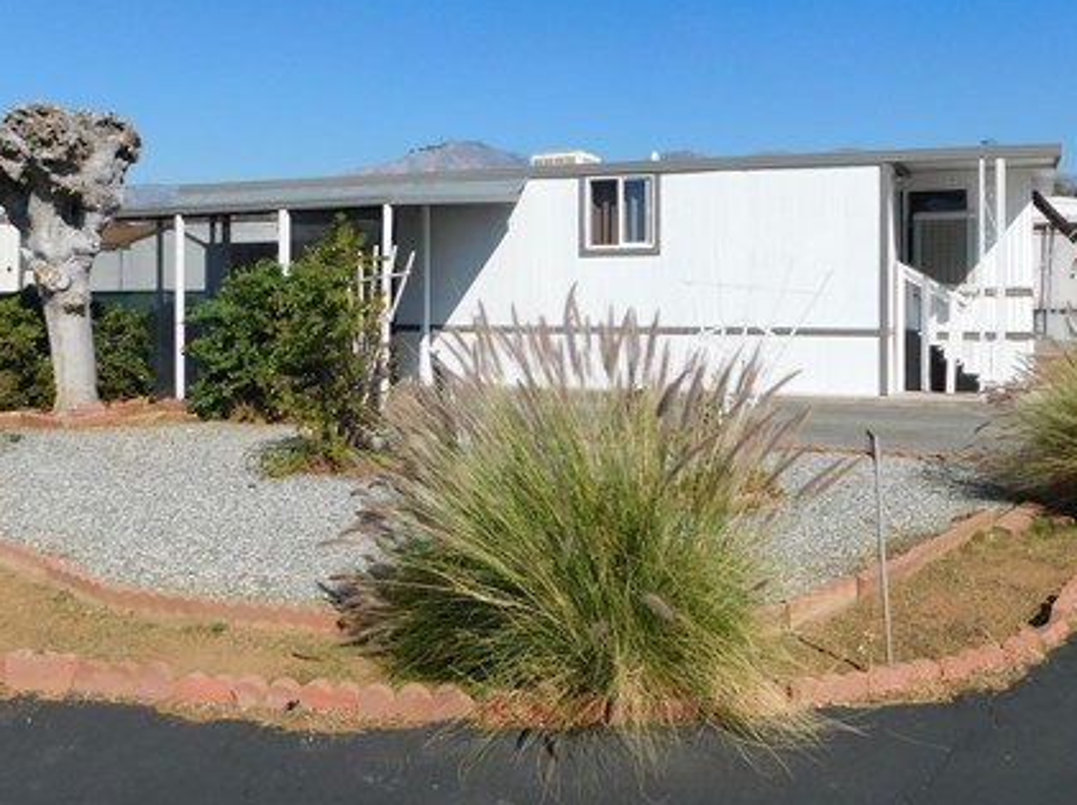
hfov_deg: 52.5
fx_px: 1088
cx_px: 609
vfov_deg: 40.5
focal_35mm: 35
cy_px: 319
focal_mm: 4
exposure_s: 1/640
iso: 125
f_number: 6
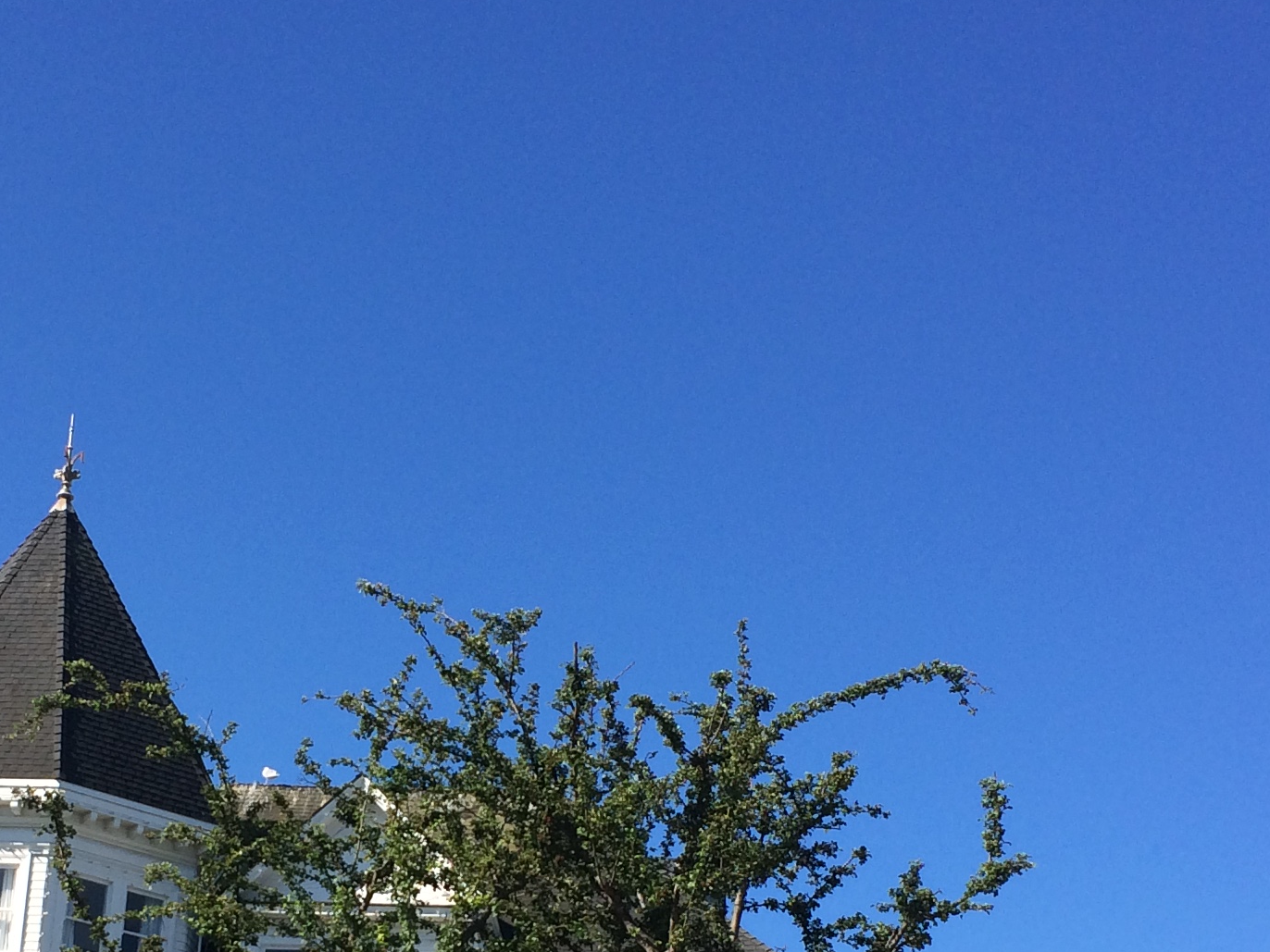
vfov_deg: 20.9
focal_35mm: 69
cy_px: 838
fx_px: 2531
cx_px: 414
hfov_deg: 28.0
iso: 32
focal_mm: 4.15
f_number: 2.2
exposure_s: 1/1520
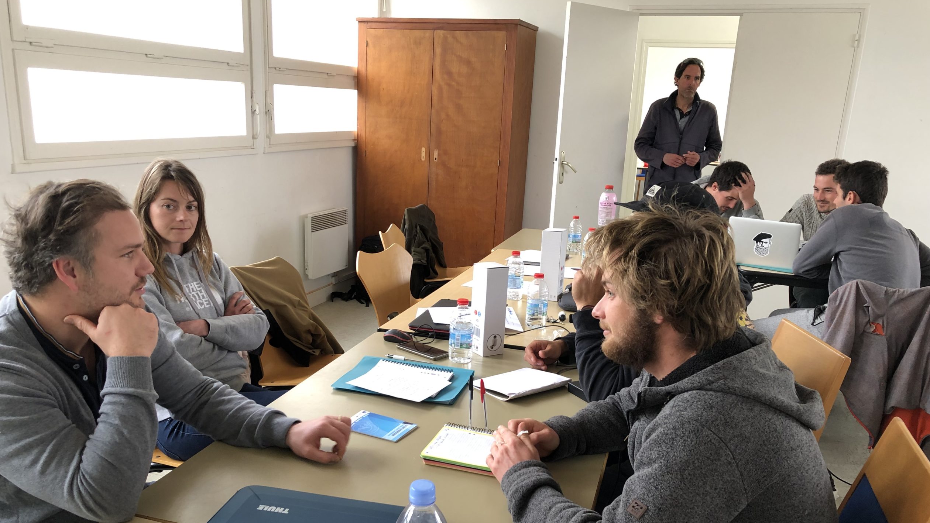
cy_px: 340
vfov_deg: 37.5
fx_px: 764
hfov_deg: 62.6
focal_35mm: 31
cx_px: 460
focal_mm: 3.99
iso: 32
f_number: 1.8
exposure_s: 1/24
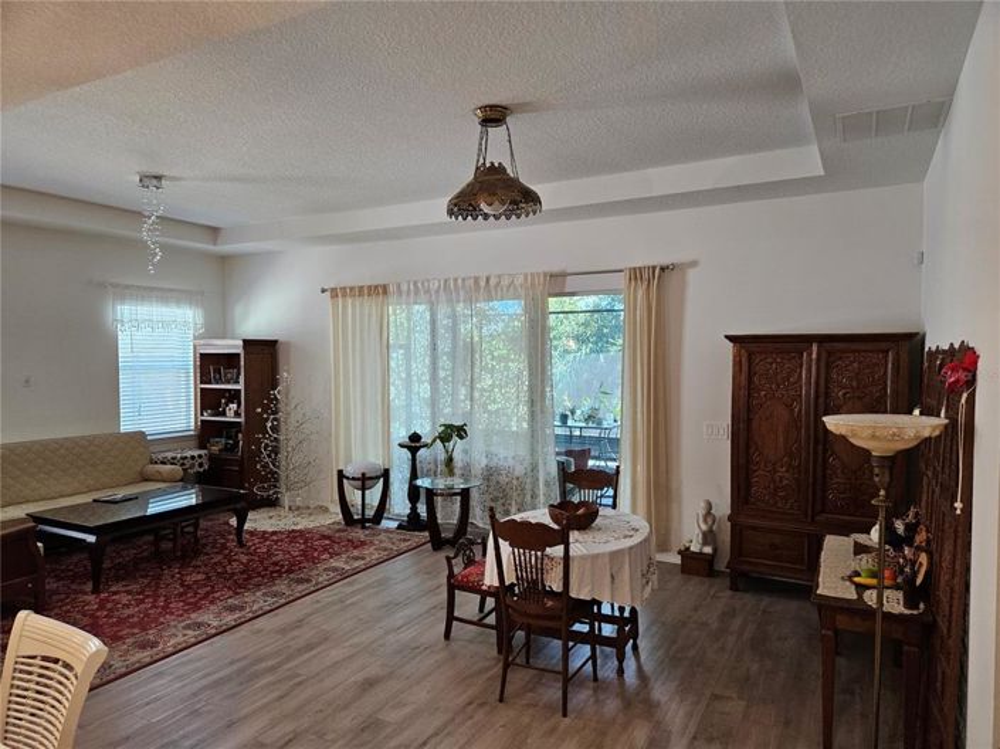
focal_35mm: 23
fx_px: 664
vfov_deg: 58.8
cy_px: 374
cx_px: 500
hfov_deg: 74.0
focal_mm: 5.4
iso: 250
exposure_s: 1/120
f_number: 1.8
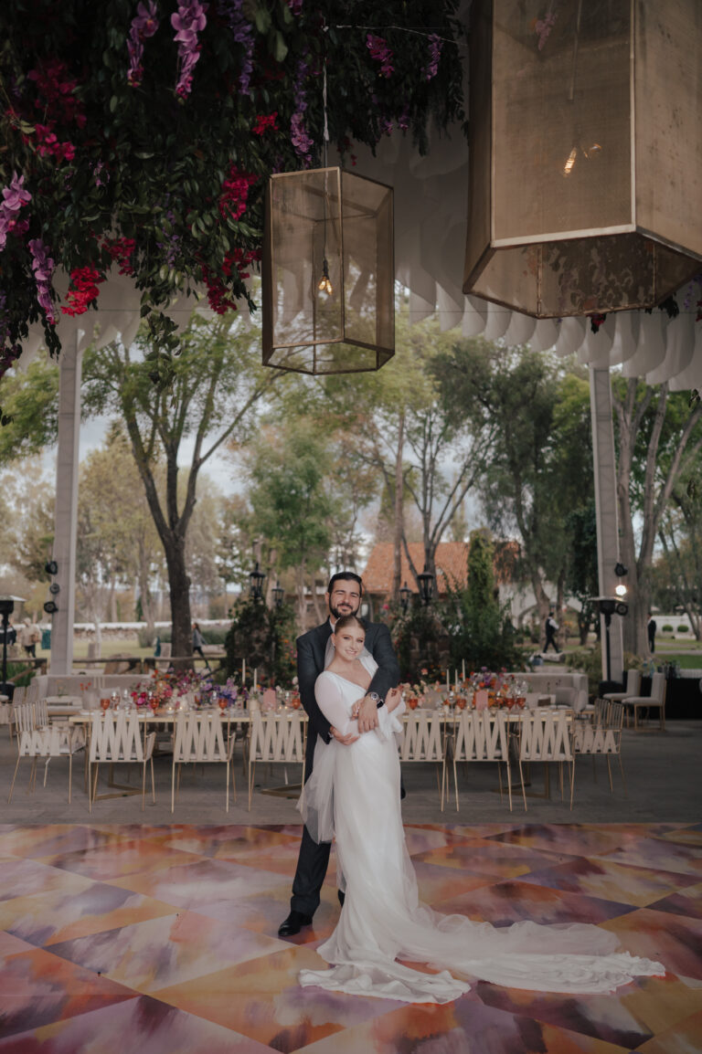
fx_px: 1025
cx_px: 351
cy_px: 527
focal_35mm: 35
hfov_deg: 37.8
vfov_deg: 54.5
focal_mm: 35
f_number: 2
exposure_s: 1/4000
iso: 640
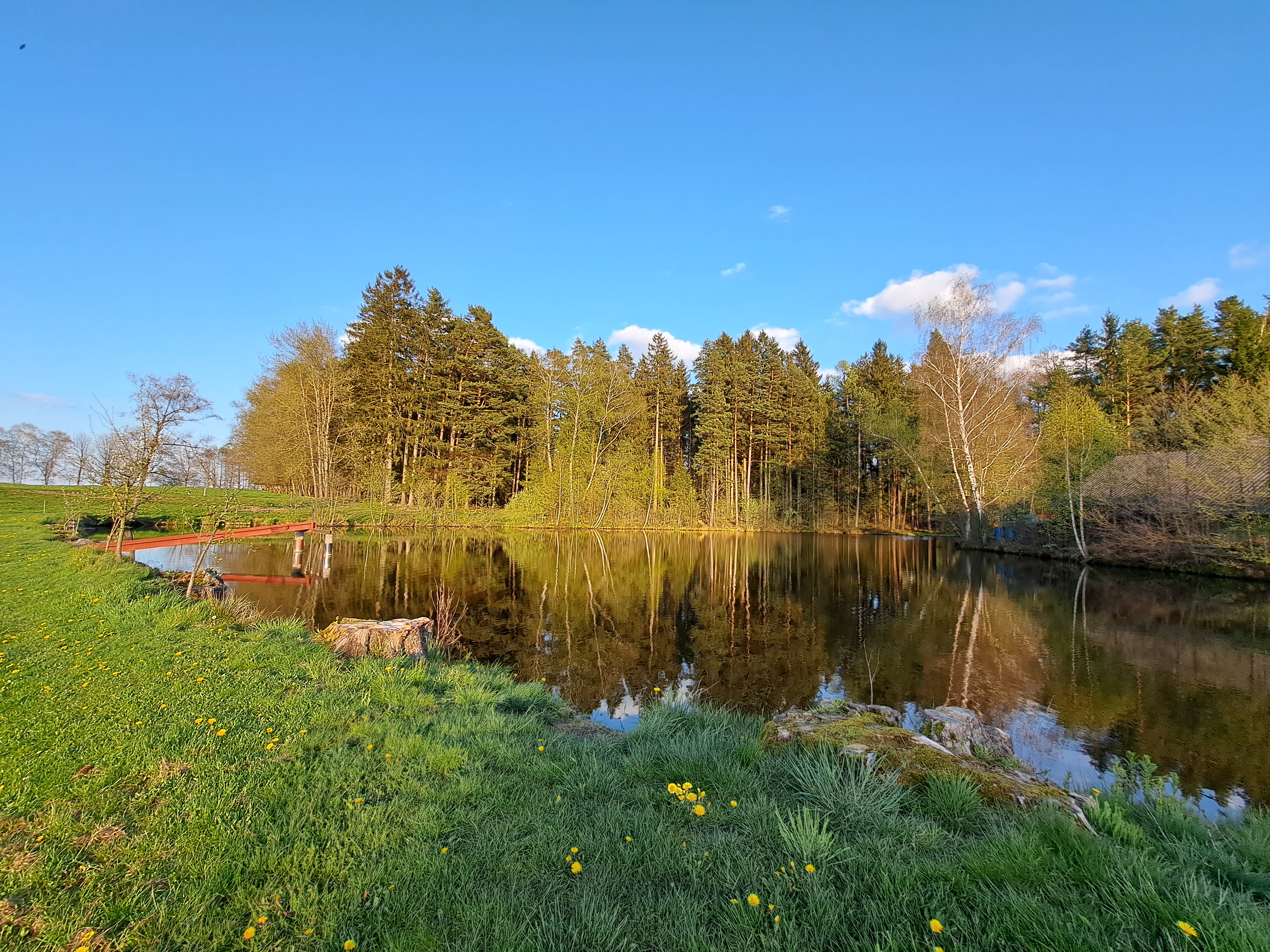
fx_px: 477
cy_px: 476
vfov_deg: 89.9
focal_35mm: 13
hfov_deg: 106.2
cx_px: 635
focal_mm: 1.74
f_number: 2.2
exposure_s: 1/357
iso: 50
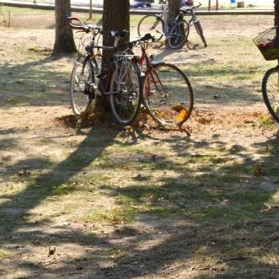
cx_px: 305
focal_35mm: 134
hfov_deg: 12.8
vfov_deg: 12.8
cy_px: -8
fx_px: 1222
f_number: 8
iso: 100
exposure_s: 1/250
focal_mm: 34
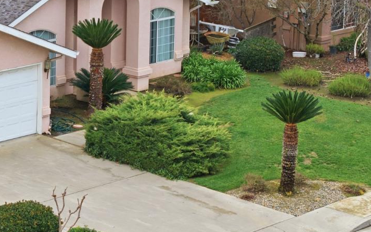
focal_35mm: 156
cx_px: -3
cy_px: 110
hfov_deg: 13.2
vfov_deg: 8.4
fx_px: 1578
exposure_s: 1/500
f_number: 2.8
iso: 100
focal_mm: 19.4
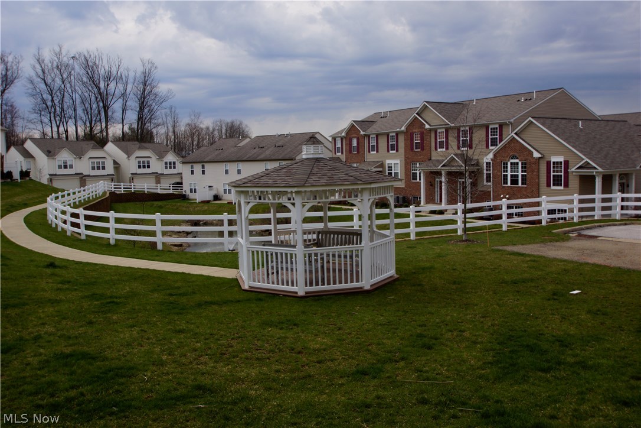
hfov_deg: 61.9
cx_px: 320
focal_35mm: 30
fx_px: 534
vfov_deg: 43.6
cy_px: 214
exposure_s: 1/100
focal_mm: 20
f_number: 13
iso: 100
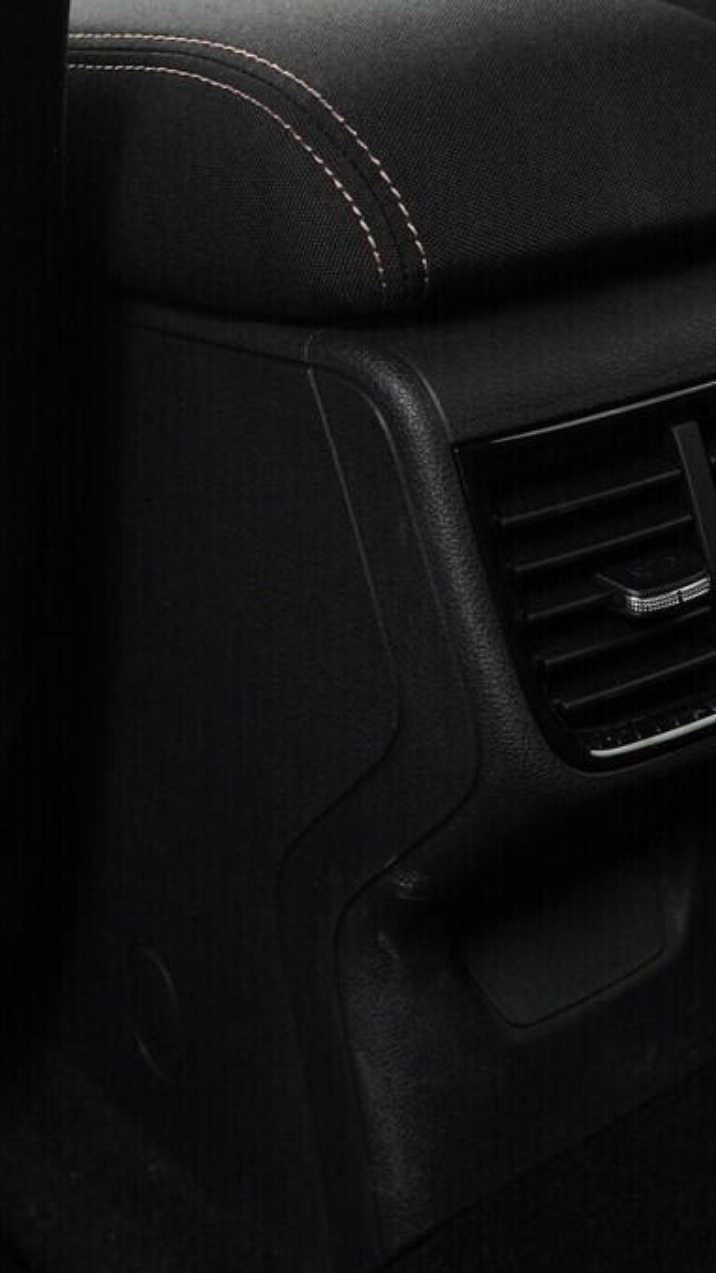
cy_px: 638
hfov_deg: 20.5
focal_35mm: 57
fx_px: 1923
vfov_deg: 36.6
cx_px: 701
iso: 6400
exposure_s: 1/200
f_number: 6.3
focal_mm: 24
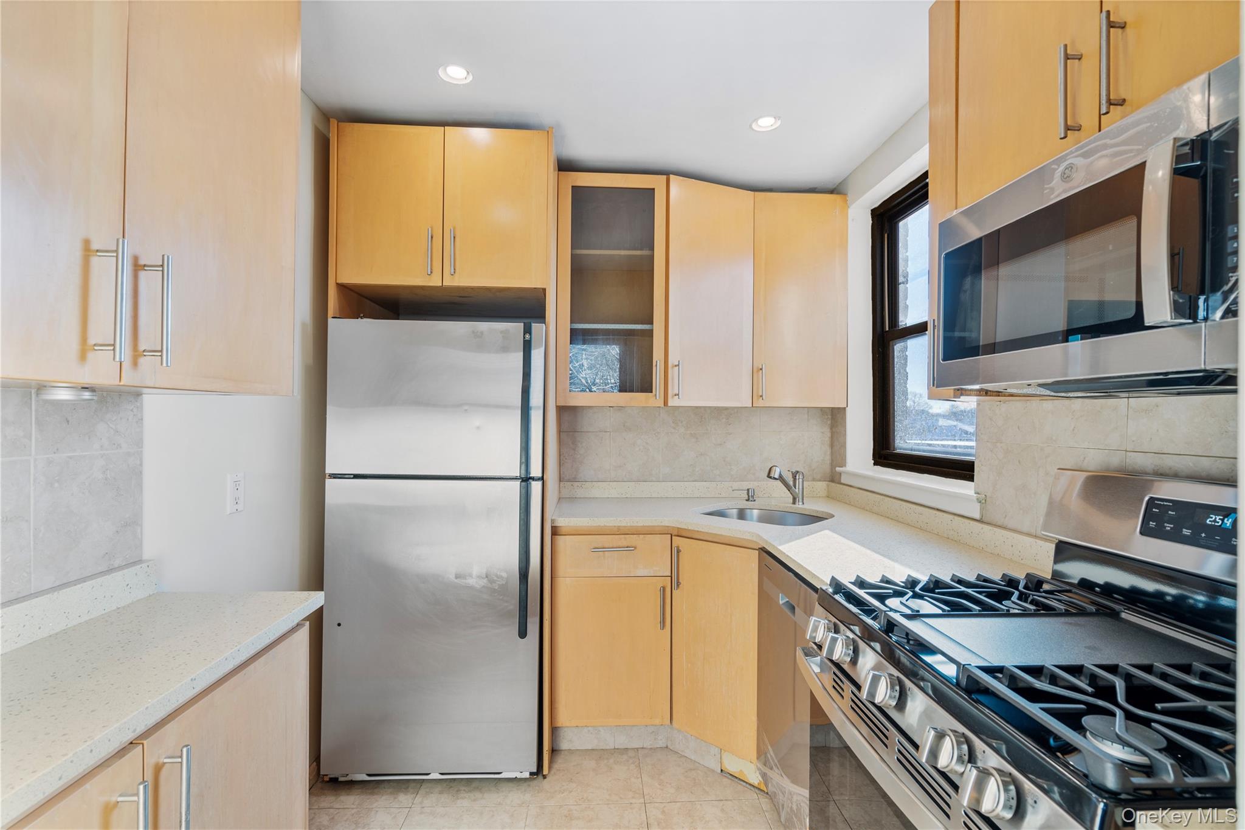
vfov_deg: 73.7
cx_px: 622
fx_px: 553
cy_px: 415
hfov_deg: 96.7
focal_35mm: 16
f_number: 7.1
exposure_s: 1/5
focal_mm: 16
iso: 200
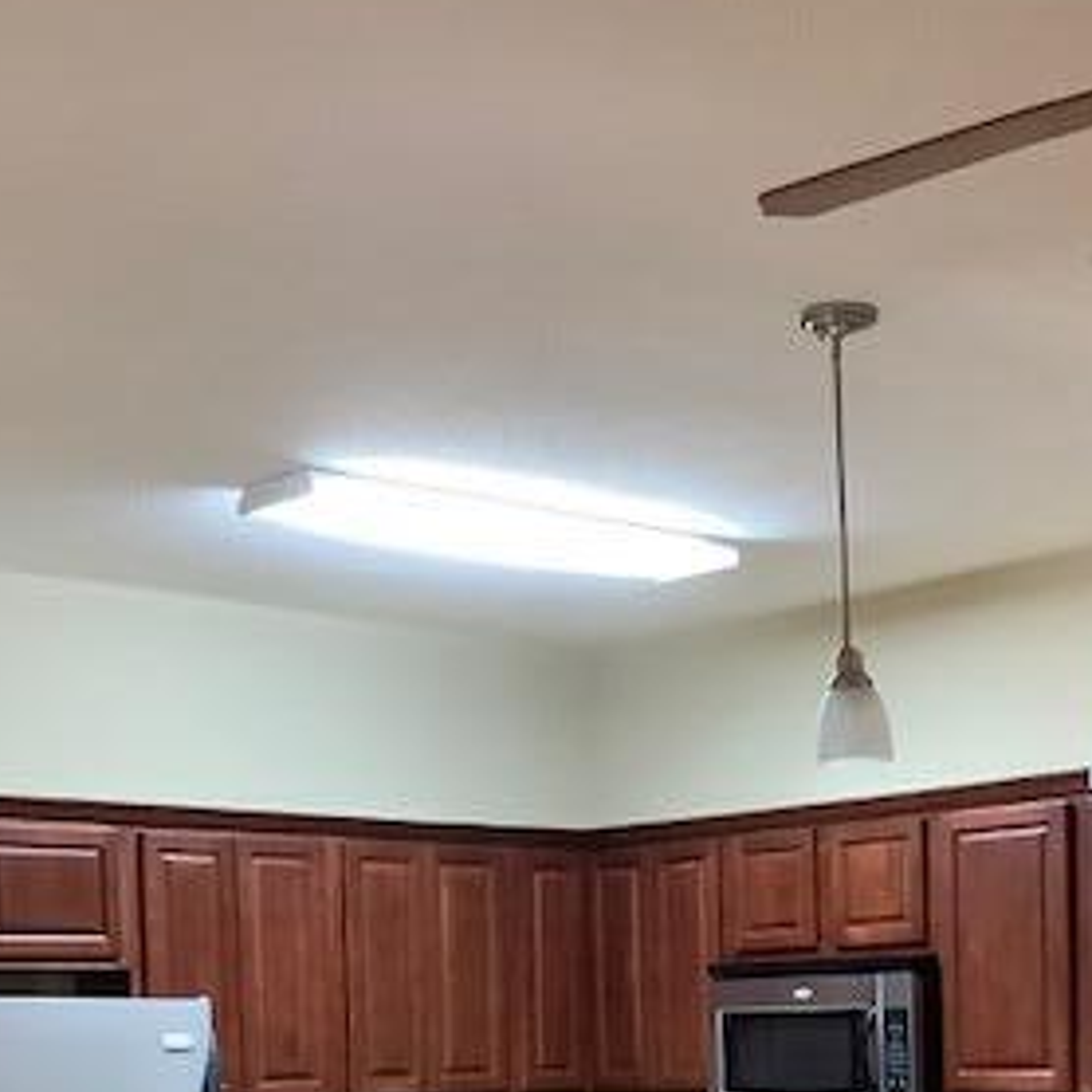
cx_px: 691
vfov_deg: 25.7
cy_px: 1139
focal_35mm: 63
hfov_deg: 27.2
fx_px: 2248
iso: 320
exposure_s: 1/60
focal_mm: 3.3
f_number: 2.4
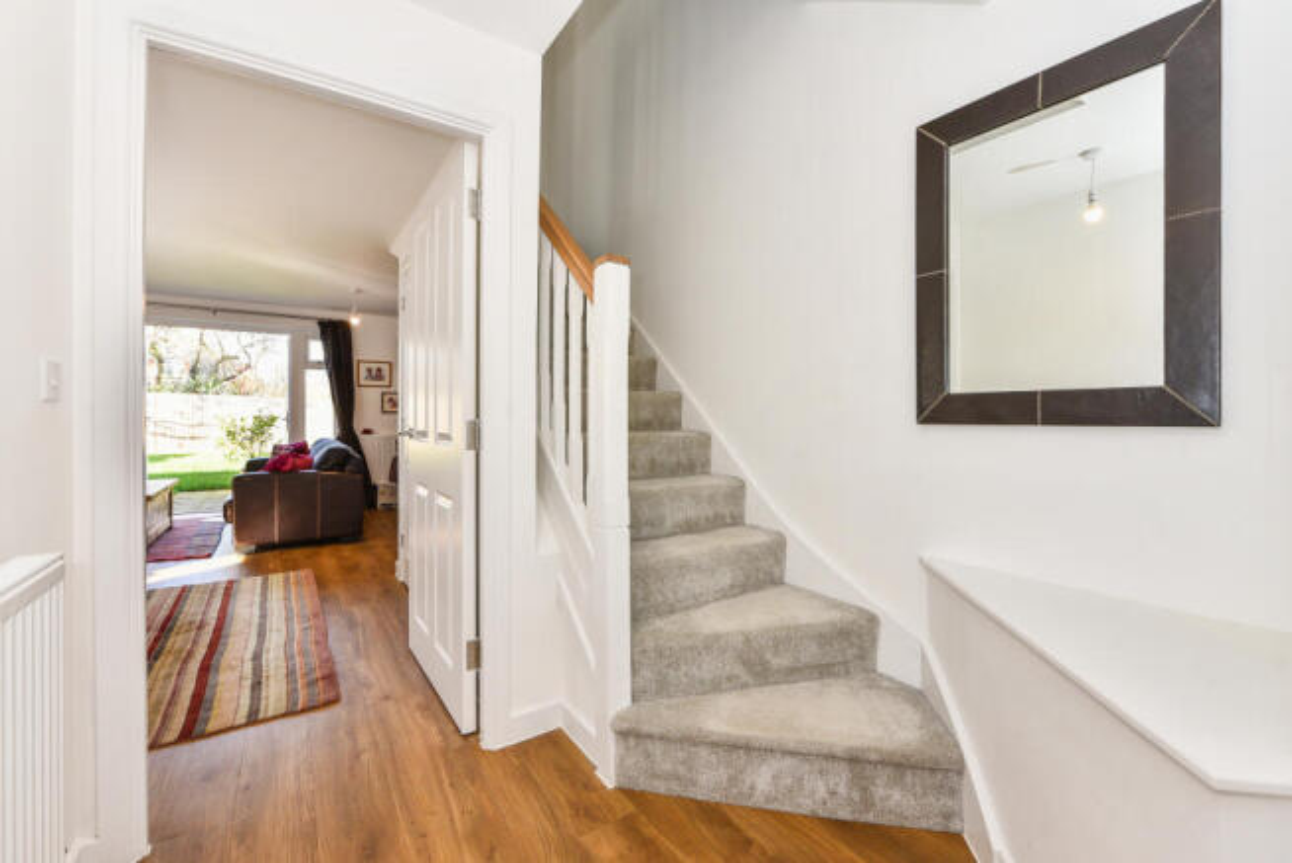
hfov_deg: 104.2
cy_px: 432
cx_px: 646
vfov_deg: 81.3
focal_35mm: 14
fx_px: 503
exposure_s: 1/100
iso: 400
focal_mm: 14
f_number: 7.1
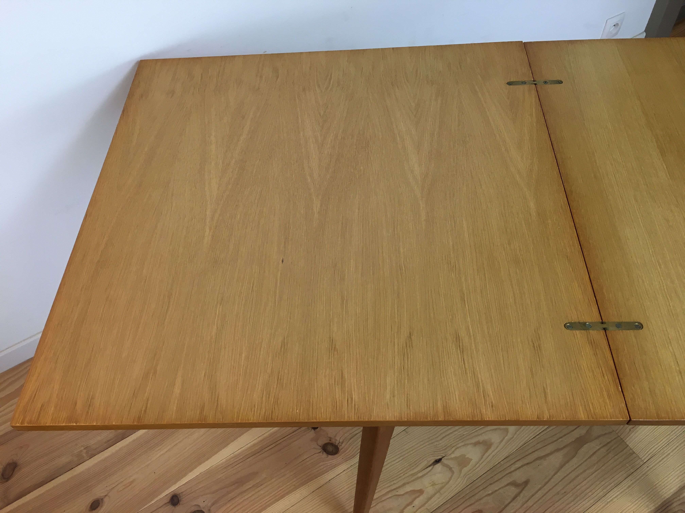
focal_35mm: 29
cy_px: 256
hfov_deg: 61.7
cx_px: 342
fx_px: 574
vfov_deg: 48.2
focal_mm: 4.15
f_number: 2.2
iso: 40
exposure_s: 1/33
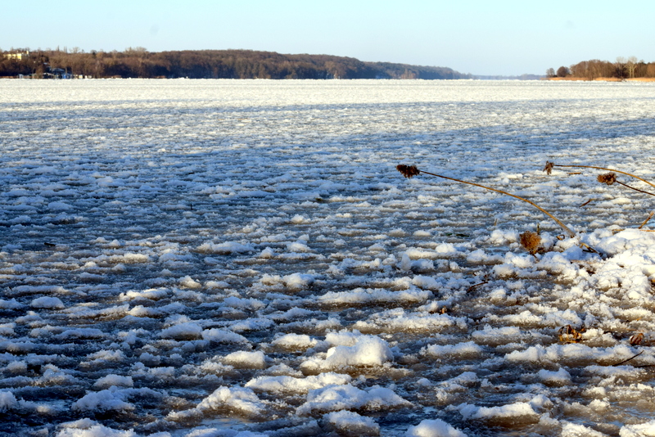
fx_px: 1502
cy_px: 218
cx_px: 328
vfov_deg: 16.6
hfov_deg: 24.6
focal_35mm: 82
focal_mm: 55
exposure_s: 1/500
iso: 400
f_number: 11
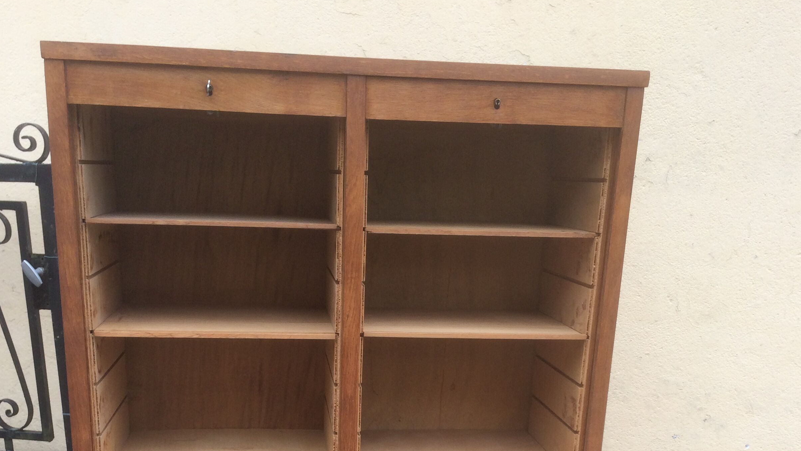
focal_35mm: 43
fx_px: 913
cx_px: 403
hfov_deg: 47.4
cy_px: 466
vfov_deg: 26.1
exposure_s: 1/410
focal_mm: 4.15
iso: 32
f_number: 2.2
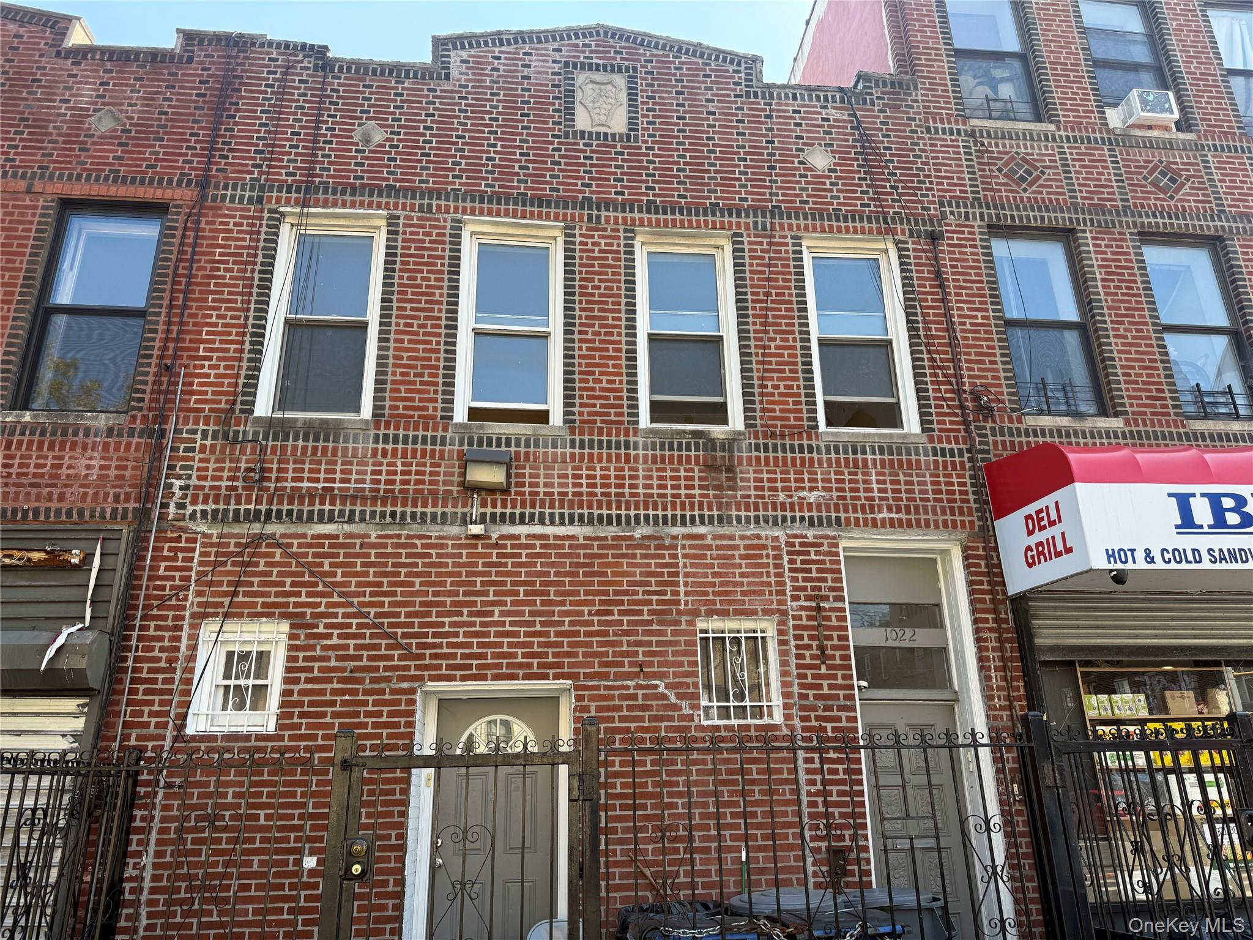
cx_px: 626
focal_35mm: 24
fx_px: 869
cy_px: 470
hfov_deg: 71.6
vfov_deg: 56.8
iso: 80
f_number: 1.78
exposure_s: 1/750
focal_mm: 6.76
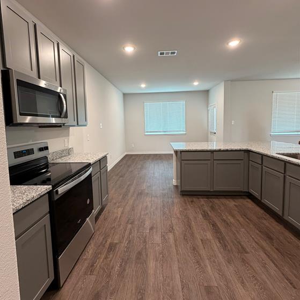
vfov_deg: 83.8
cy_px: 137
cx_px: 146
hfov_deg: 83.9
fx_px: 167
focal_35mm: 17
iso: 320
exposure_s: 1/60
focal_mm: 2.22
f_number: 2.2
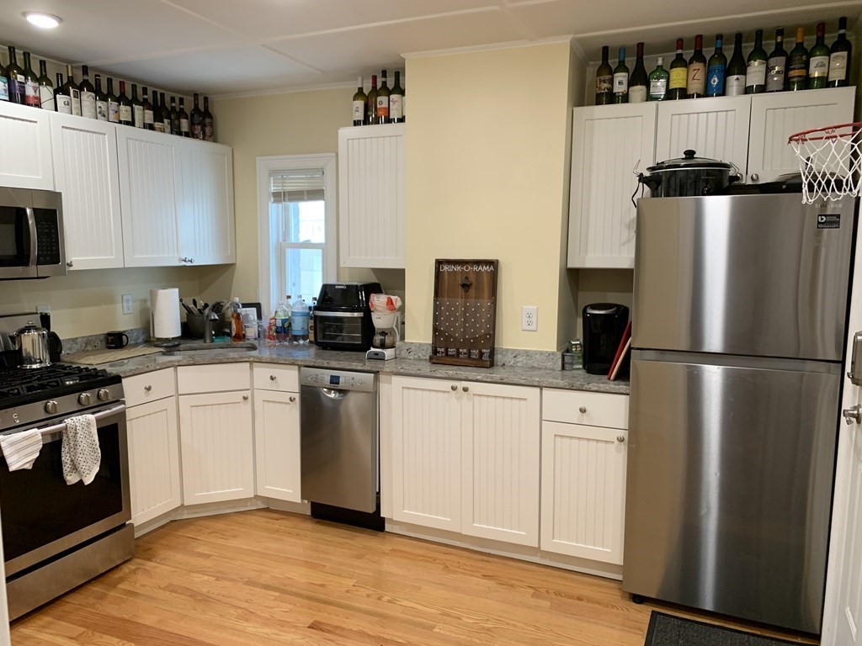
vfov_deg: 53.1
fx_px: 647
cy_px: 323
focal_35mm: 26
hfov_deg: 67.3
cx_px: 431
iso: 160
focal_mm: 4.25
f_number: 1.8
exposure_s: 1/60
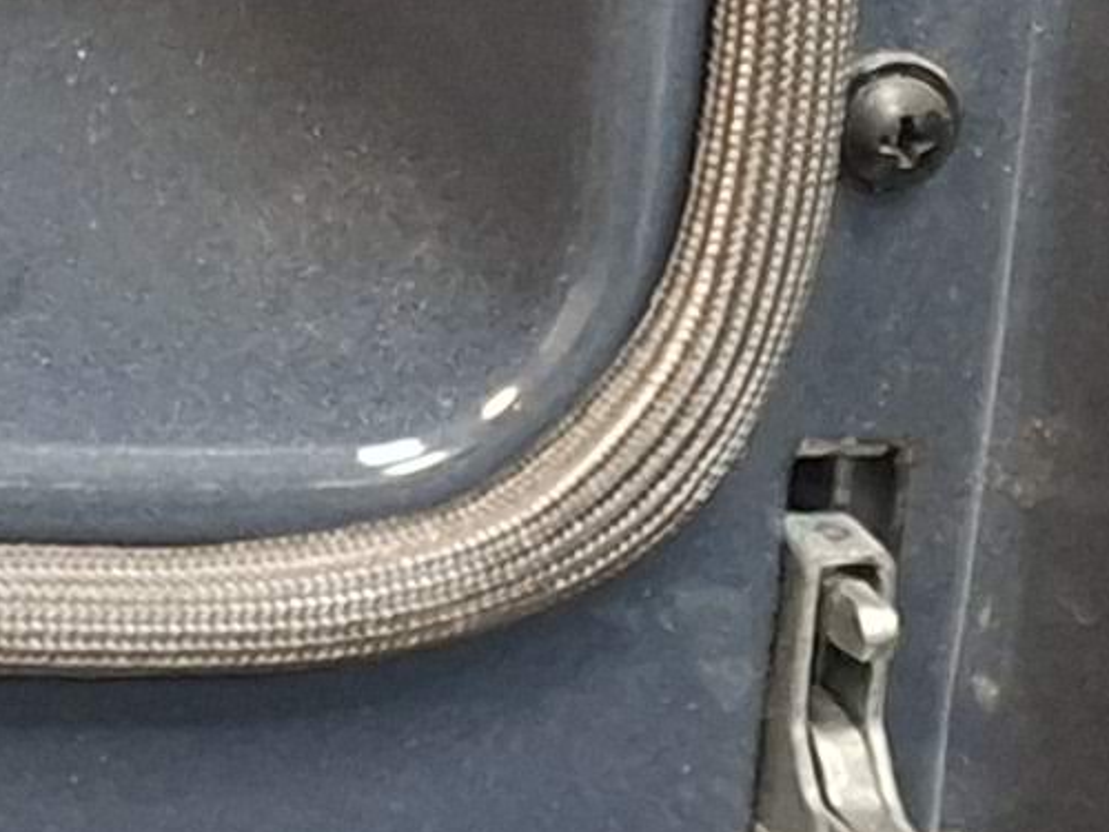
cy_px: -1524
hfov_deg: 8.8
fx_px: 5895
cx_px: -2247
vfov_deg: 7.3
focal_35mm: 184
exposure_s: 1/25
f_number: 1.8
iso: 320
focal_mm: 5.54
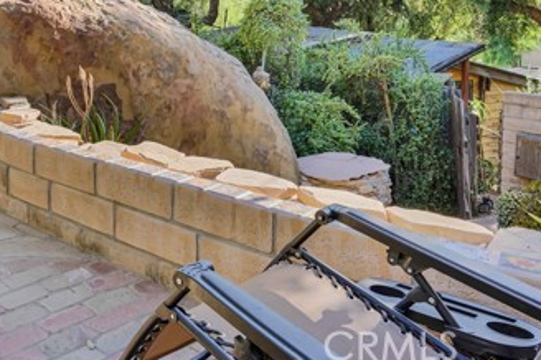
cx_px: 69
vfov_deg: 32.0
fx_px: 585
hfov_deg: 45.6
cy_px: 18
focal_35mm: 39
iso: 100
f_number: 9
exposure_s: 1/100
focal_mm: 20
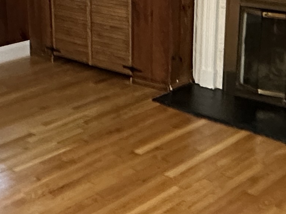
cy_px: 86
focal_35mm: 73
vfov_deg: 20.1
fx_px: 603
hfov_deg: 26.6
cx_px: 117
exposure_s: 1/60
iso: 1000
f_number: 2.2
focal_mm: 2.22
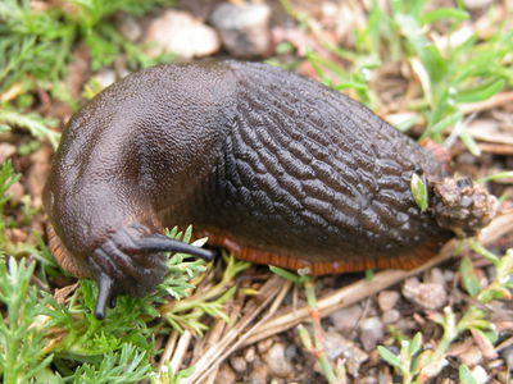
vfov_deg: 13.8
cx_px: 256
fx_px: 1586
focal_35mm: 107
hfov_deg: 18.4
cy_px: 192
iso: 100
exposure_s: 1/73.4
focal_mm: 27.3
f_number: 3.7
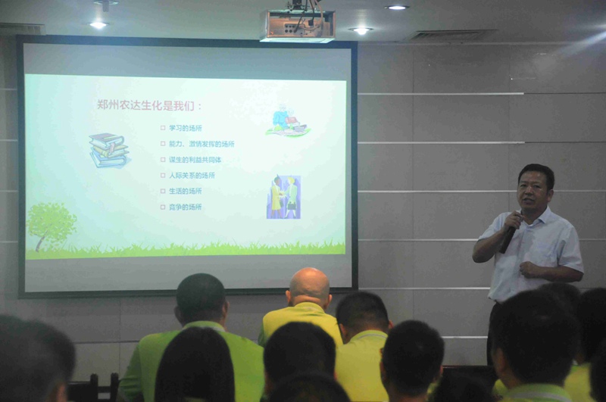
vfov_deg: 12.1
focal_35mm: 112
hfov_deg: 18.2
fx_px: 1891
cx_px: 303
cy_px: 201
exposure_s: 1/30
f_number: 5
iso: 1800
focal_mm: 75
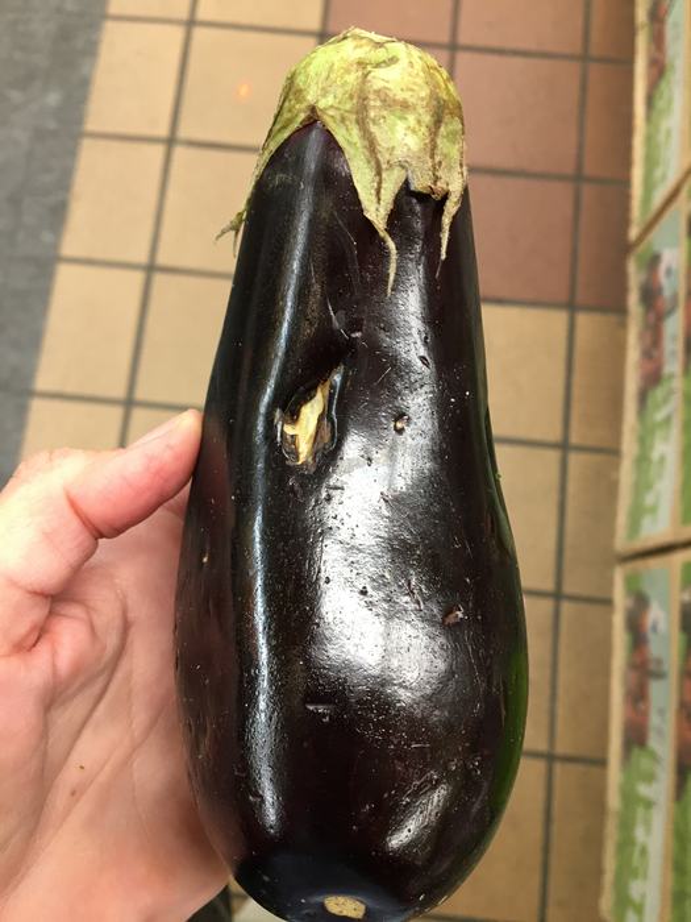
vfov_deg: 61.7
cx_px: 346
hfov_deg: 48.2
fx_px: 772
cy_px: 461
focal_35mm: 29
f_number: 2.2
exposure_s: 1/30
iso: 80
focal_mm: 4.15
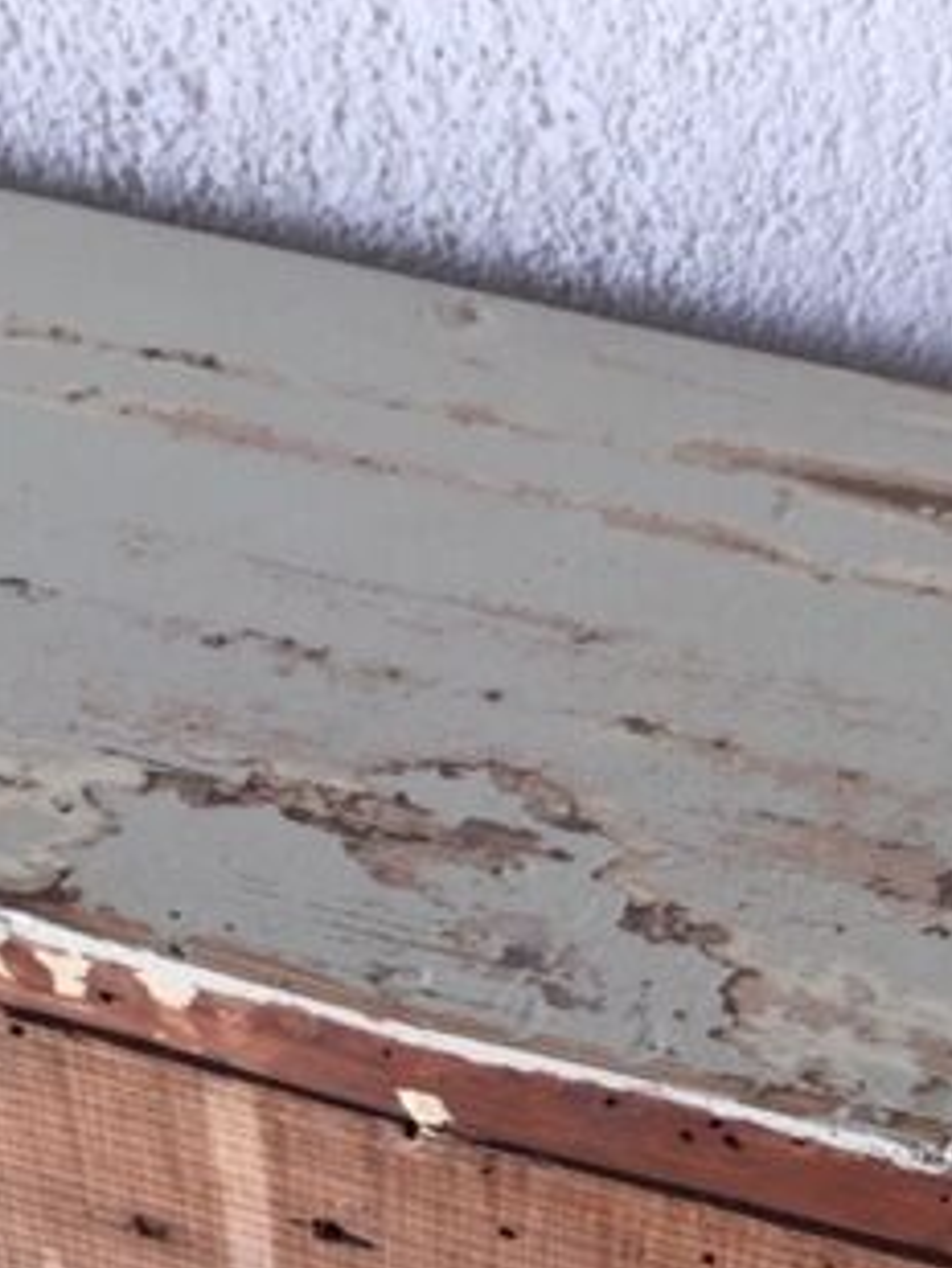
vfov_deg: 30.2
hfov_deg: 24.3
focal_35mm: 60
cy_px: 1235
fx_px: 2199
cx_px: 673
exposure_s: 1/50
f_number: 2.2
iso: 32
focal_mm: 4.15
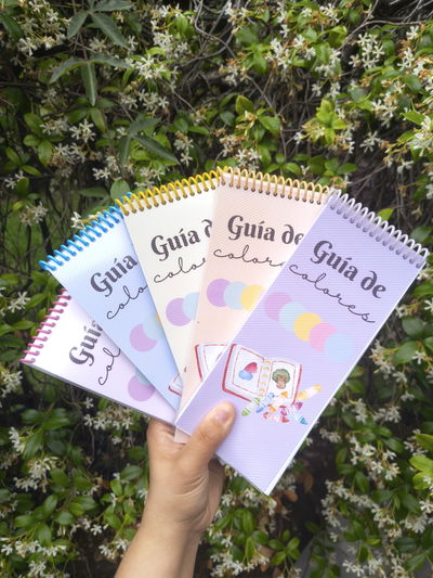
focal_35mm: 24
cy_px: 289
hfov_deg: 56.8
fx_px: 400
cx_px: 216
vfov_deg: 71.6
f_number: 1.8
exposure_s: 1/100
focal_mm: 5.56
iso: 138
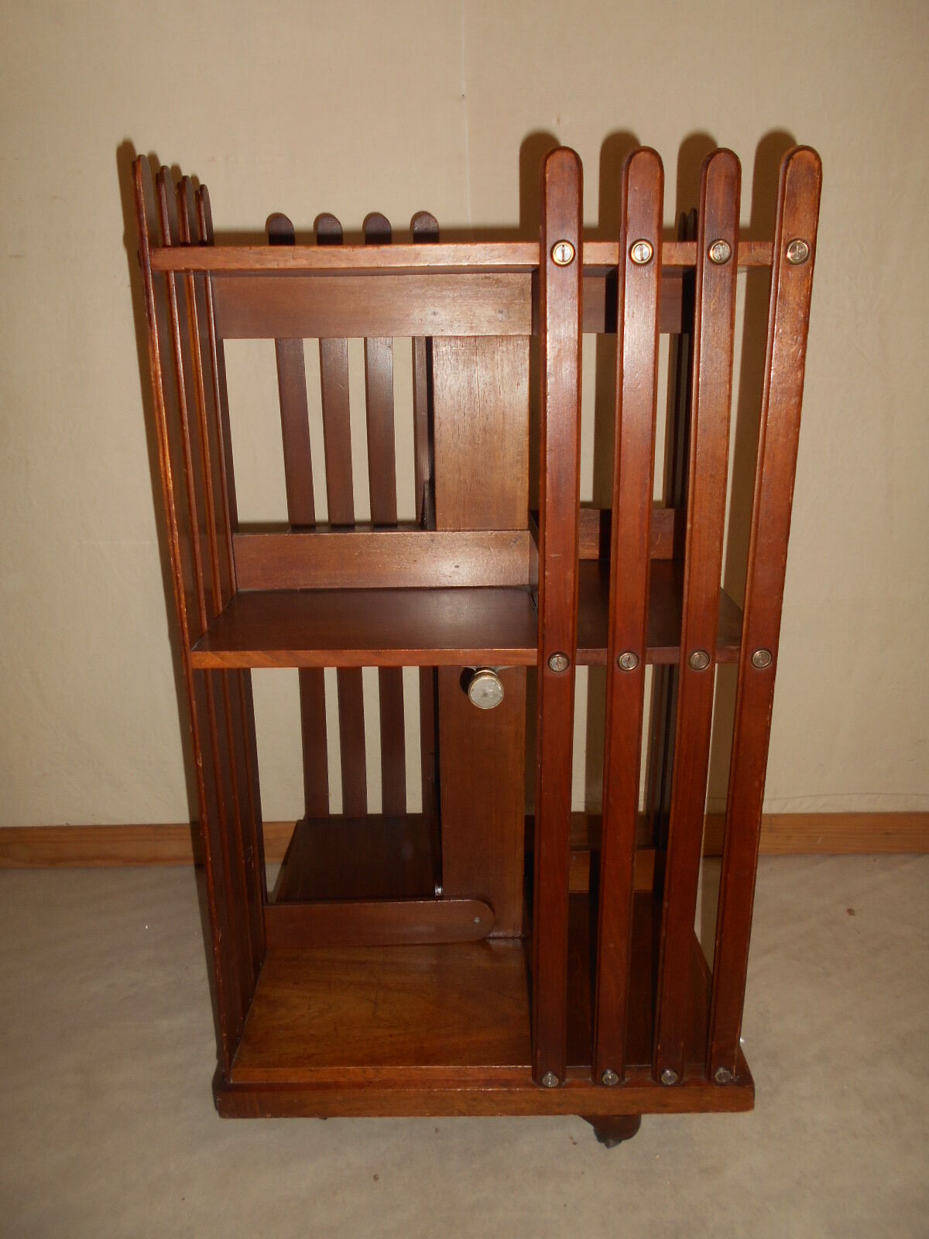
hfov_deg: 53.1
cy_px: 620
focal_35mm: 26
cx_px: 464
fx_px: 930
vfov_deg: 67.3
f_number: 3.2
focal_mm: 4.6
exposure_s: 1/25
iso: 80
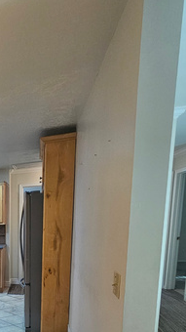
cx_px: -92
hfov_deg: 26.6
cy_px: 279
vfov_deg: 55.4
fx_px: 281
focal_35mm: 32
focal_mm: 2.2
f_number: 2.2
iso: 200
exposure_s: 1/60
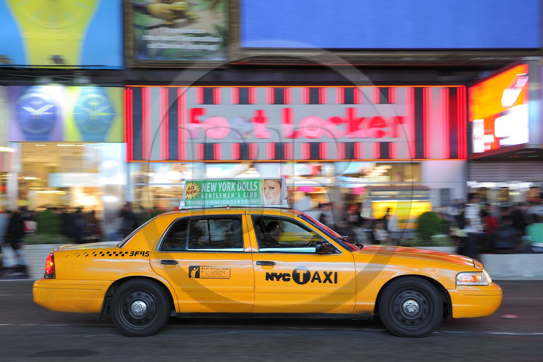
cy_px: 181
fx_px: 603
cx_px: 272
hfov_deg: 48.5
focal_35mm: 40
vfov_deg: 33.4
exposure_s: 1/40
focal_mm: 40
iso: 400
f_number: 3.2
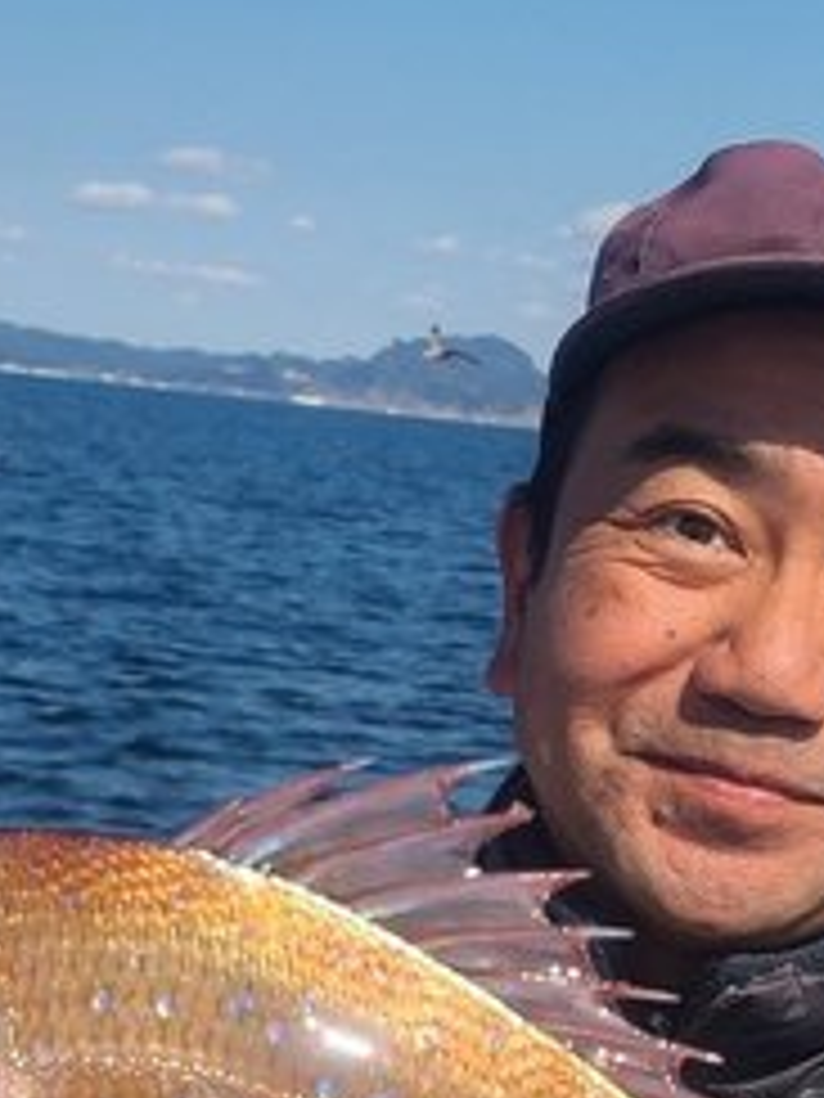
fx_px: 2888
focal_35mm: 91
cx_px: 531
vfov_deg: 20.8
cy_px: 1102
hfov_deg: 16.2
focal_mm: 5.4
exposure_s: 1/3203
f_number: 1.8
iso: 40
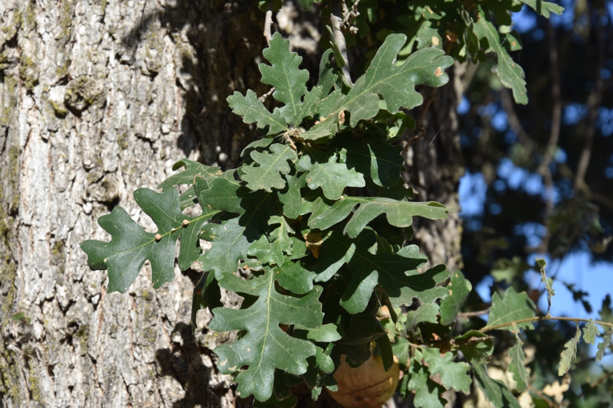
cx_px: 306
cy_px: 204
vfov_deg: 13.8
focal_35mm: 99
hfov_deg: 20.6
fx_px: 1685
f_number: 8
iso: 320
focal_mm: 66
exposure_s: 1/500
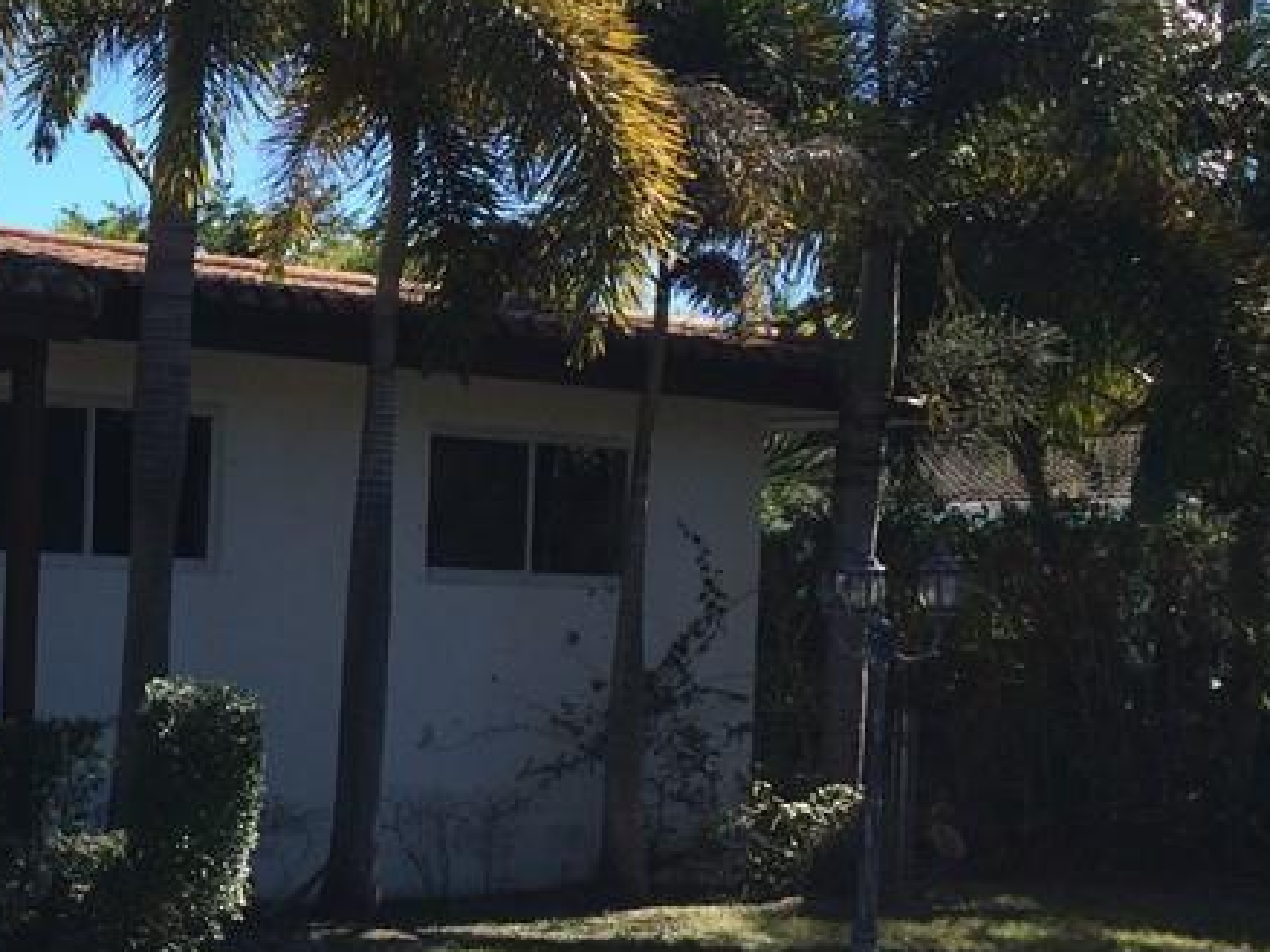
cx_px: -179
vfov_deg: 20.9
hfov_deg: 25.4
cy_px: 663
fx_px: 2567
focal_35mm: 70
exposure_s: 1/1208
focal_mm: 4.12
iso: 32
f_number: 2.2
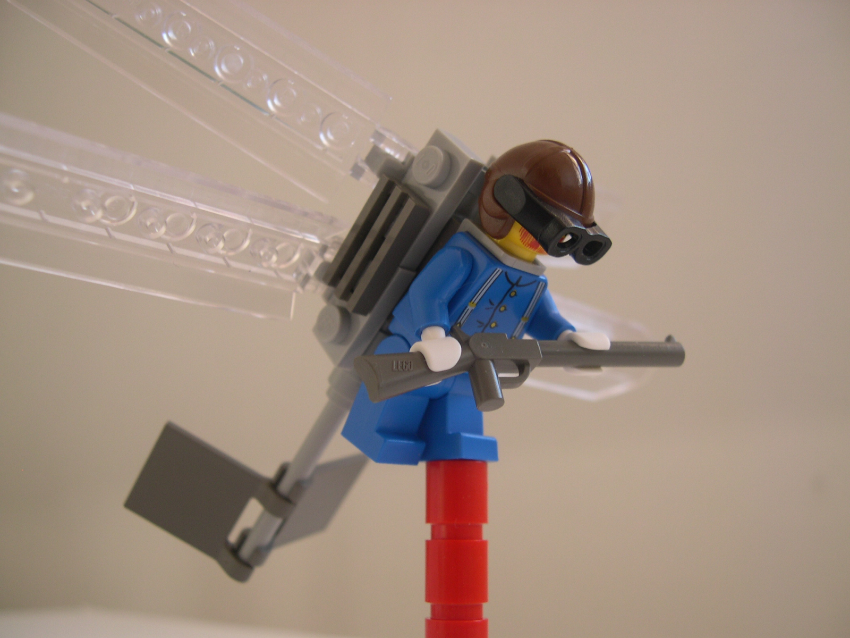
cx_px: 425
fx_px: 933
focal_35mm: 38
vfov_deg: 37.7
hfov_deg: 49.0
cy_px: 319
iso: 100
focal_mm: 8
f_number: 2.8
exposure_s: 1/19
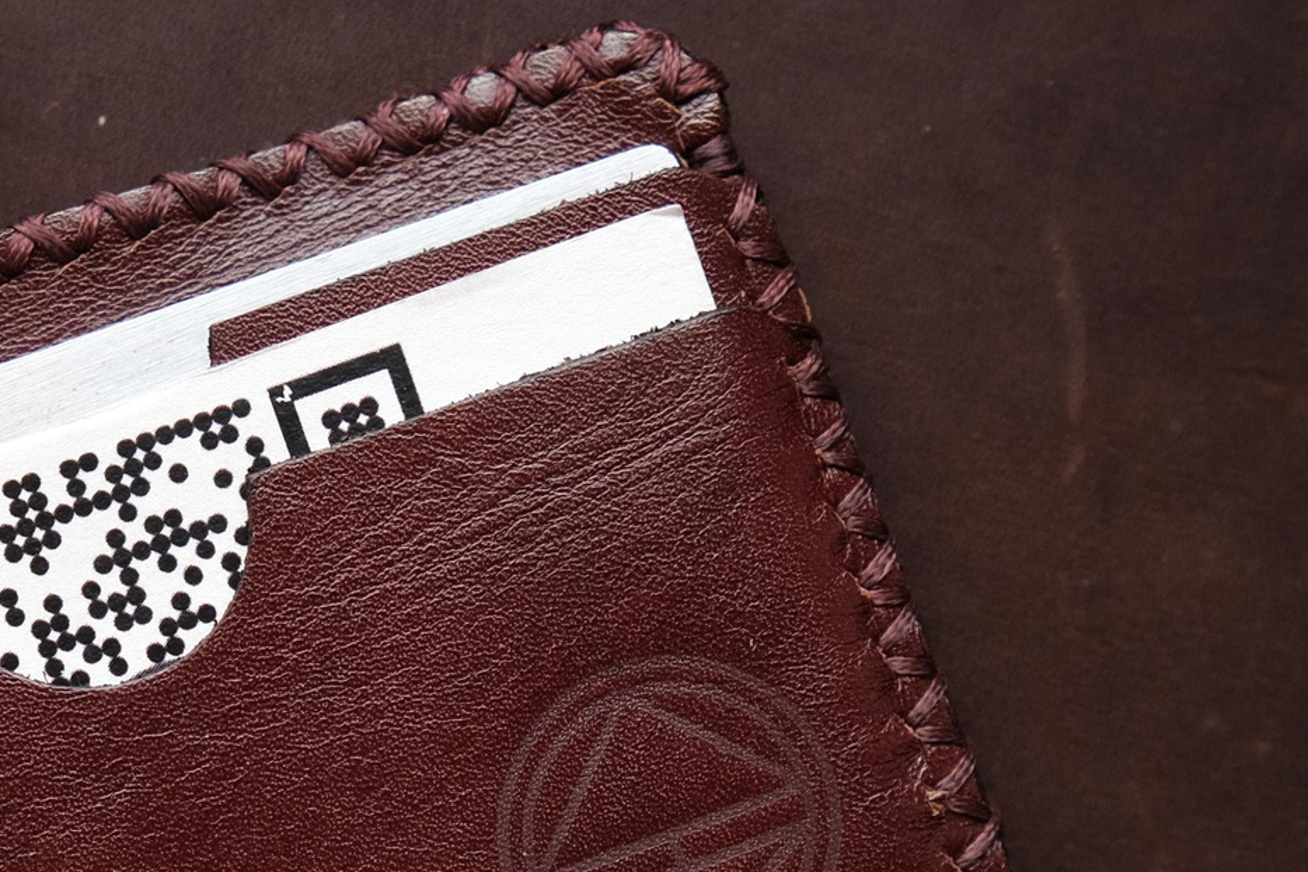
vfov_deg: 14.1
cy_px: 744
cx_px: 285
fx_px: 3488
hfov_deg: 21.0
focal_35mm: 96
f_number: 3.2
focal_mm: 23
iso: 640
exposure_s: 1/180
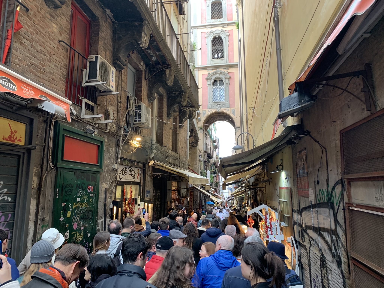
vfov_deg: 53.1
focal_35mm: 26
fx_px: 288
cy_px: 144
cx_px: 192
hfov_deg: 67.3
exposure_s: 1/50
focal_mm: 4.25
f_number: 1.8
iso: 125
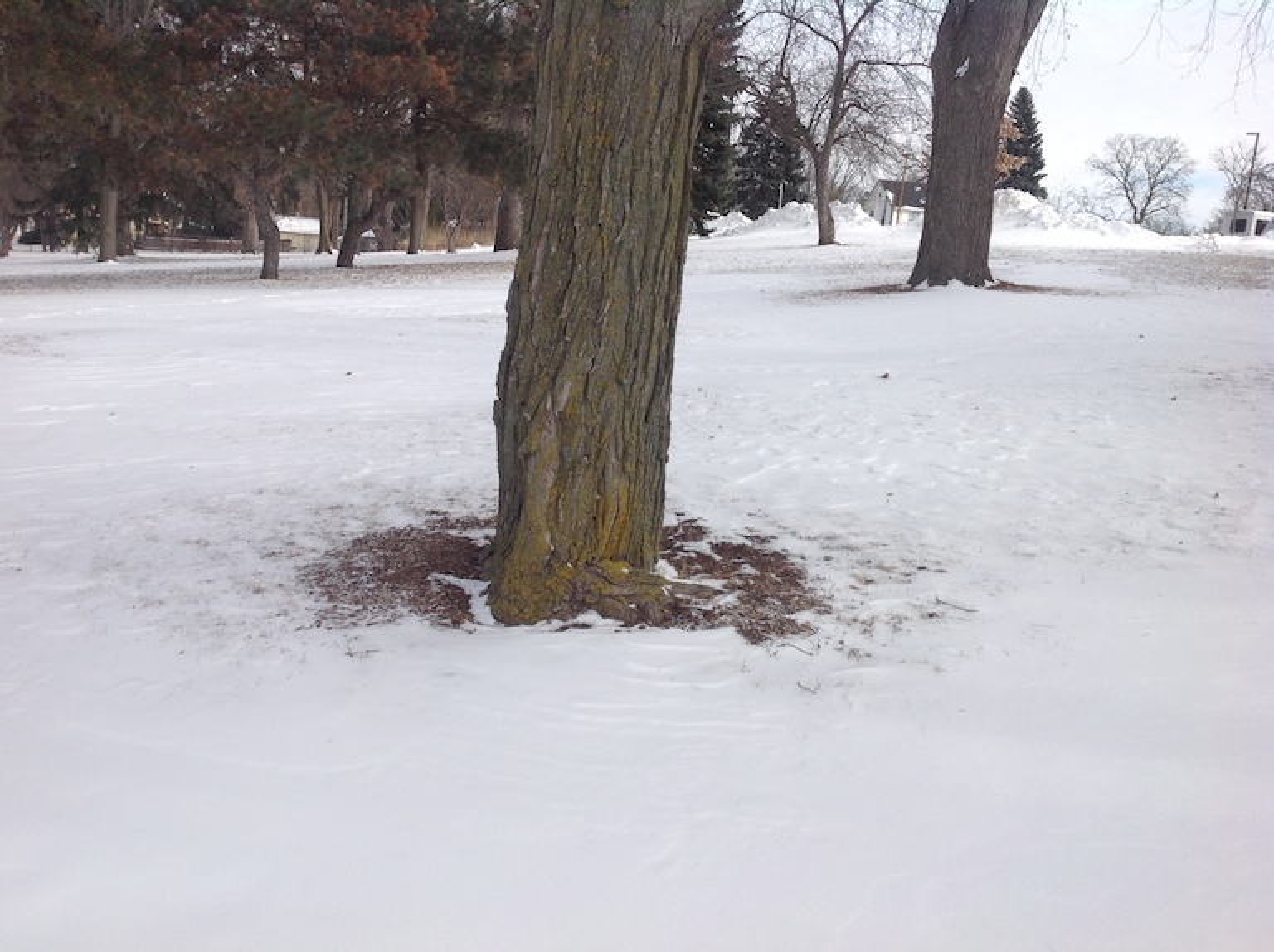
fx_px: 1287
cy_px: 476
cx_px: 637
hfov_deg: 52.7
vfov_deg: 40.6
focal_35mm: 35
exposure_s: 1/2016
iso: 50
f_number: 2.4
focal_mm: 4.28
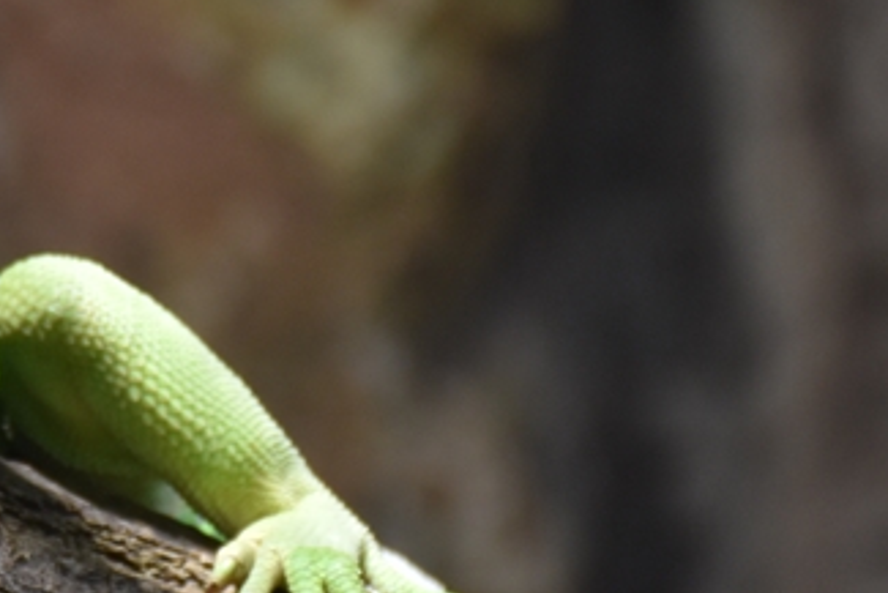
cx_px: -137
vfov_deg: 2.8
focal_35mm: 496
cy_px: -18
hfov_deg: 4.1
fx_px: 12229
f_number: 5.6
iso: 800
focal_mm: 105
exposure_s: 1/125
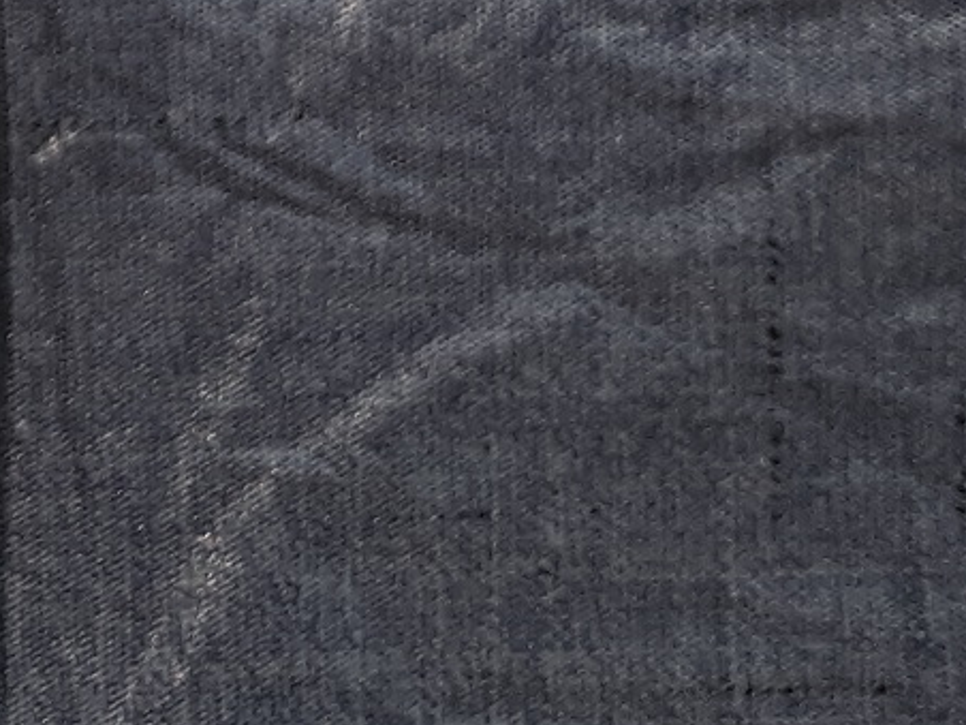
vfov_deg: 11.1
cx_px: -575
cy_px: -376
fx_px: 3572
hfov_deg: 14.2
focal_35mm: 128
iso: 40
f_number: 1.7
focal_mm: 3.7
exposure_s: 1/124
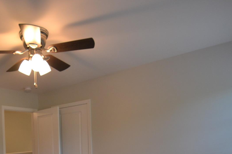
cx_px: 37
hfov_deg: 57.4
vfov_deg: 40.4
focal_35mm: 29
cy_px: 147
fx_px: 187
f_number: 3.5
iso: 560
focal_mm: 10
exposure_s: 1/60
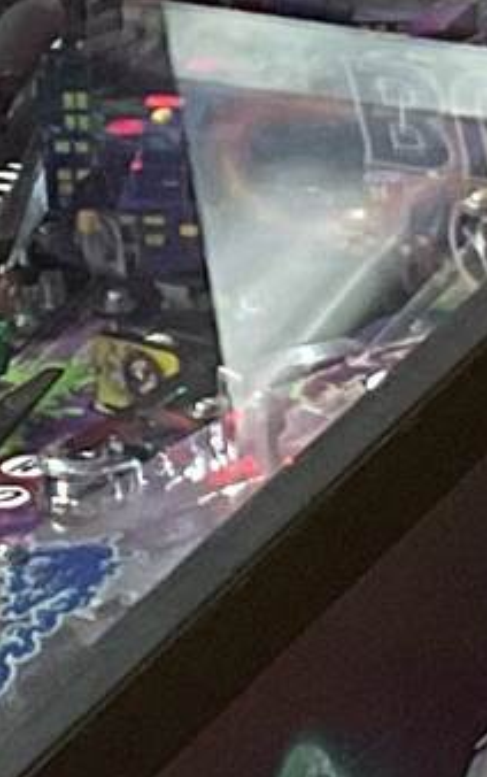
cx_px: 142
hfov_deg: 4.7
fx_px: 5910
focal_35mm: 279
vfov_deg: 7.4
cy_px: -464
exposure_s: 1/60
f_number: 1.8
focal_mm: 3
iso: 80
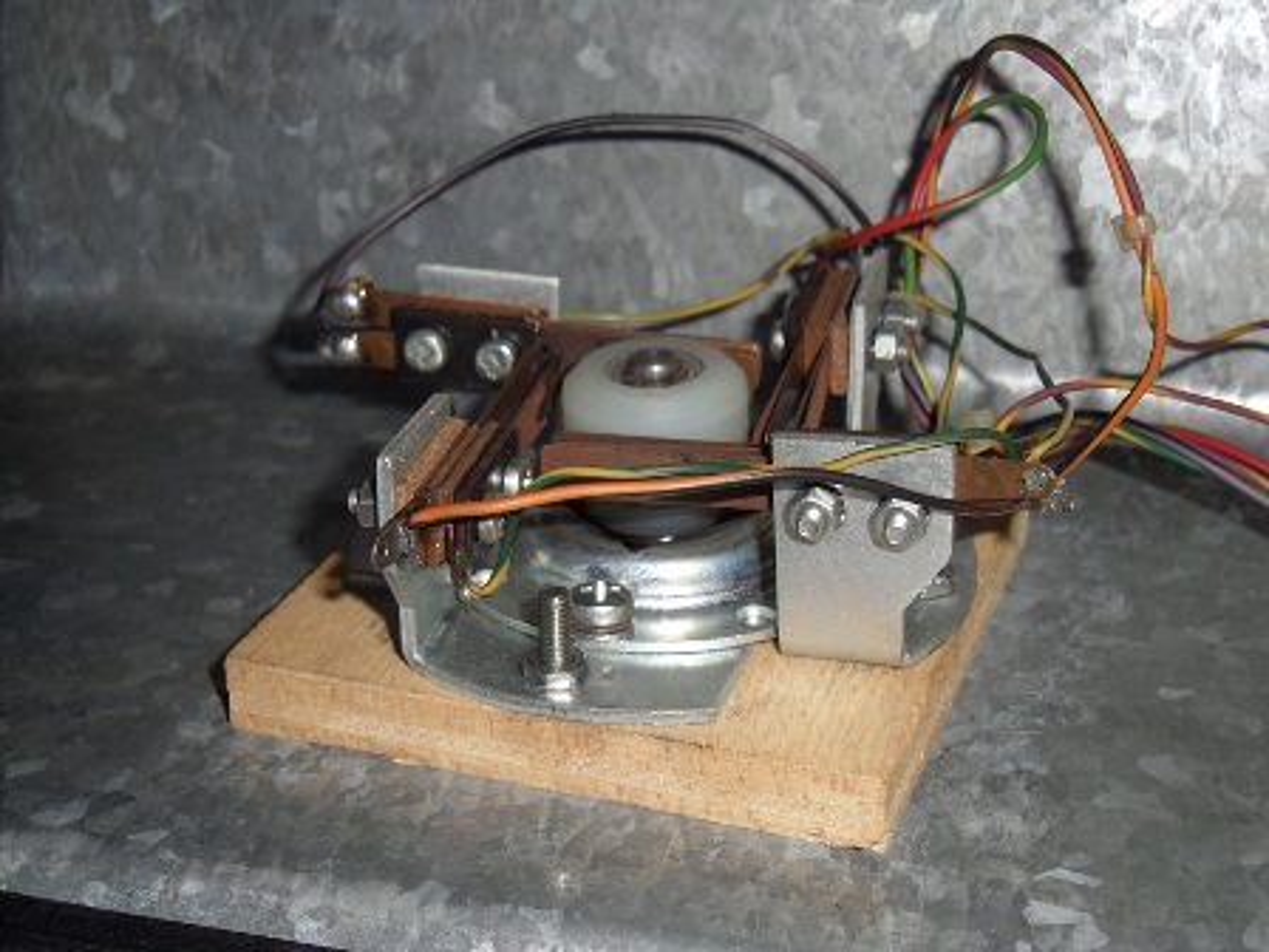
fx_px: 2163
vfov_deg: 24.8
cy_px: 476
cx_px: 634
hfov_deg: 32.7
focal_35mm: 59
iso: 100
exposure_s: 1/60
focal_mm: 10.6
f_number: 11.3
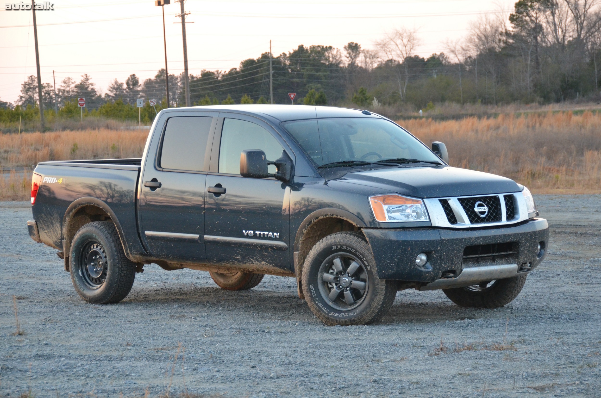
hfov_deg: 19.5
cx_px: 300
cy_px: 199
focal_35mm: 105
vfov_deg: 13.0
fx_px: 1749
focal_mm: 70
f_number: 5
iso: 1600
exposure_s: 1/200
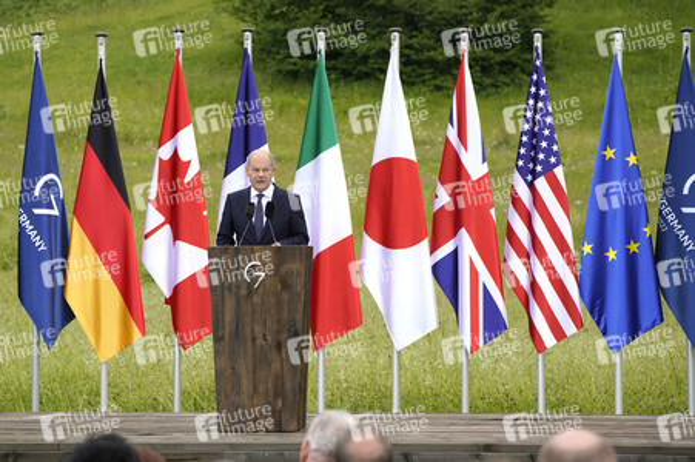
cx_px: 348
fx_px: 2604
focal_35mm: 135
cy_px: 231
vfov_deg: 10.1
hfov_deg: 15.2
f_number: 5.6
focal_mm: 135
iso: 400
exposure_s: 1/640
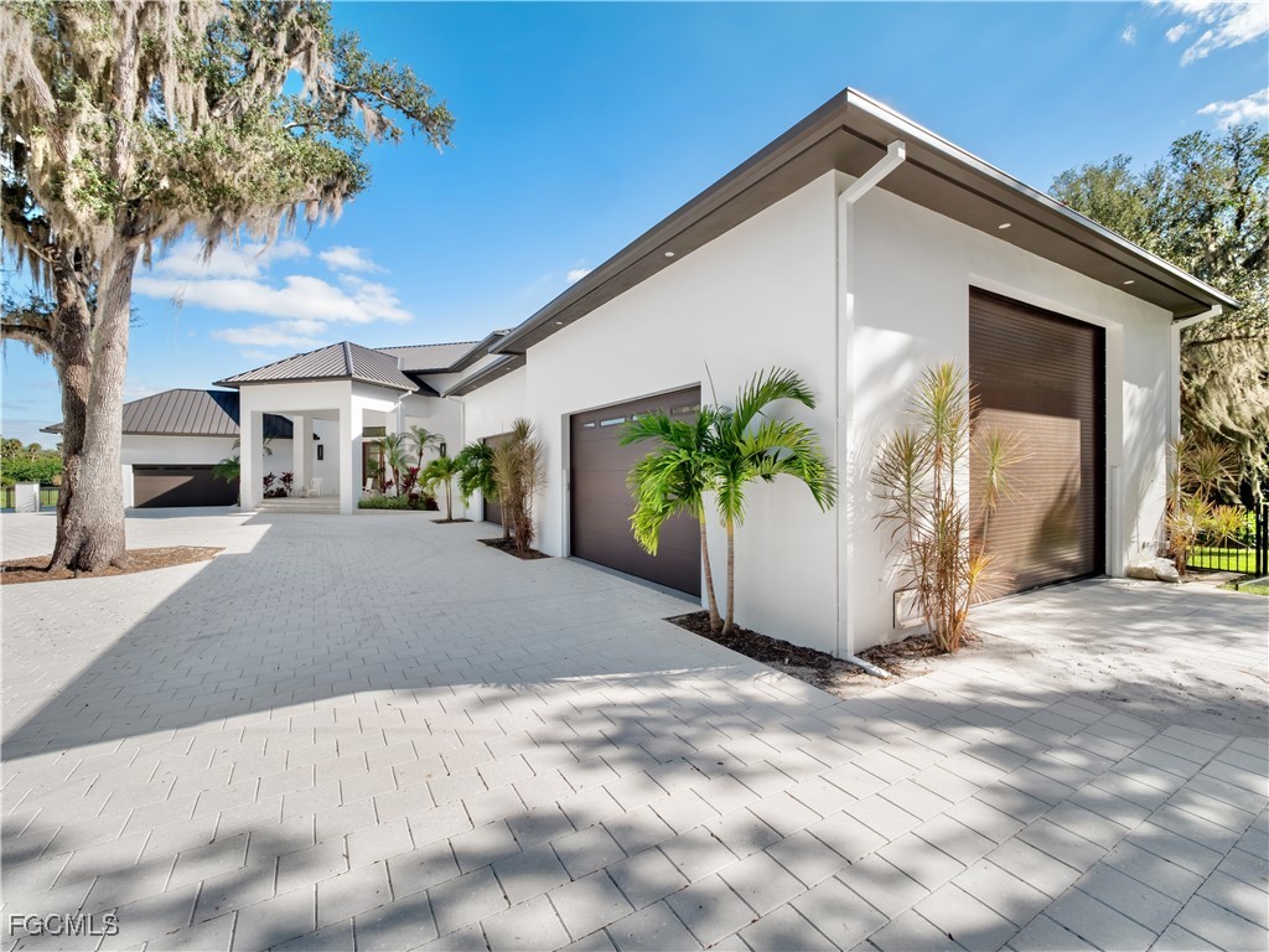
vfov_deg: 85.7
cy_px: 476
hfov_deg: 102.1
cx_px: 634
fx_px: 513
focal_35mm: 14
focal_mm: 7
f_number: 7.1
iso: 200
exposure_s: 1/250
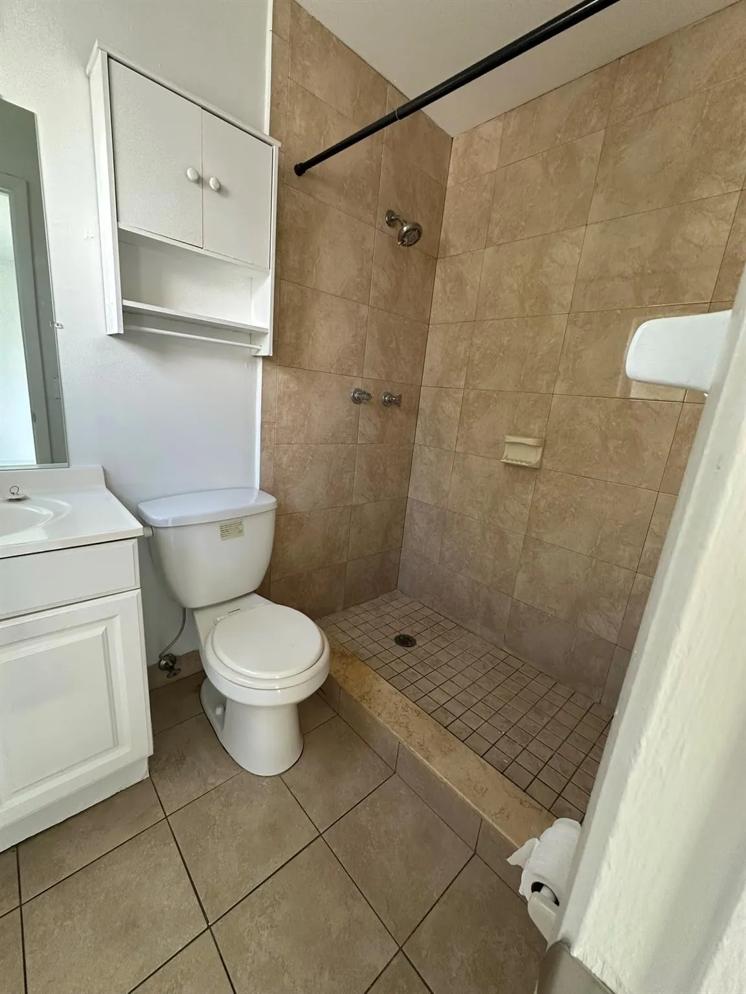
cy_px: 497
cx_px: 373
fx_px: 402
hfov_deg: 85.7
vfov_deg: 102.1
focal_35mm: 14
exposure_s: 1/99
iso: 200
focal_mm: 2.22
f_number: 2.2
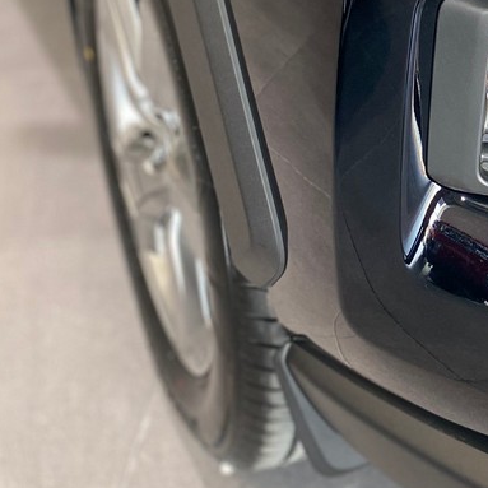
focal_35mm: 80
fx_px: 1276
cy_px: -55
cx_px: 613
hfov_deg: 20.1
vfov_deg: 20.6
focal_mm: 4.25
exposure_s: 1/87
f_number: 1.8
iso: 125
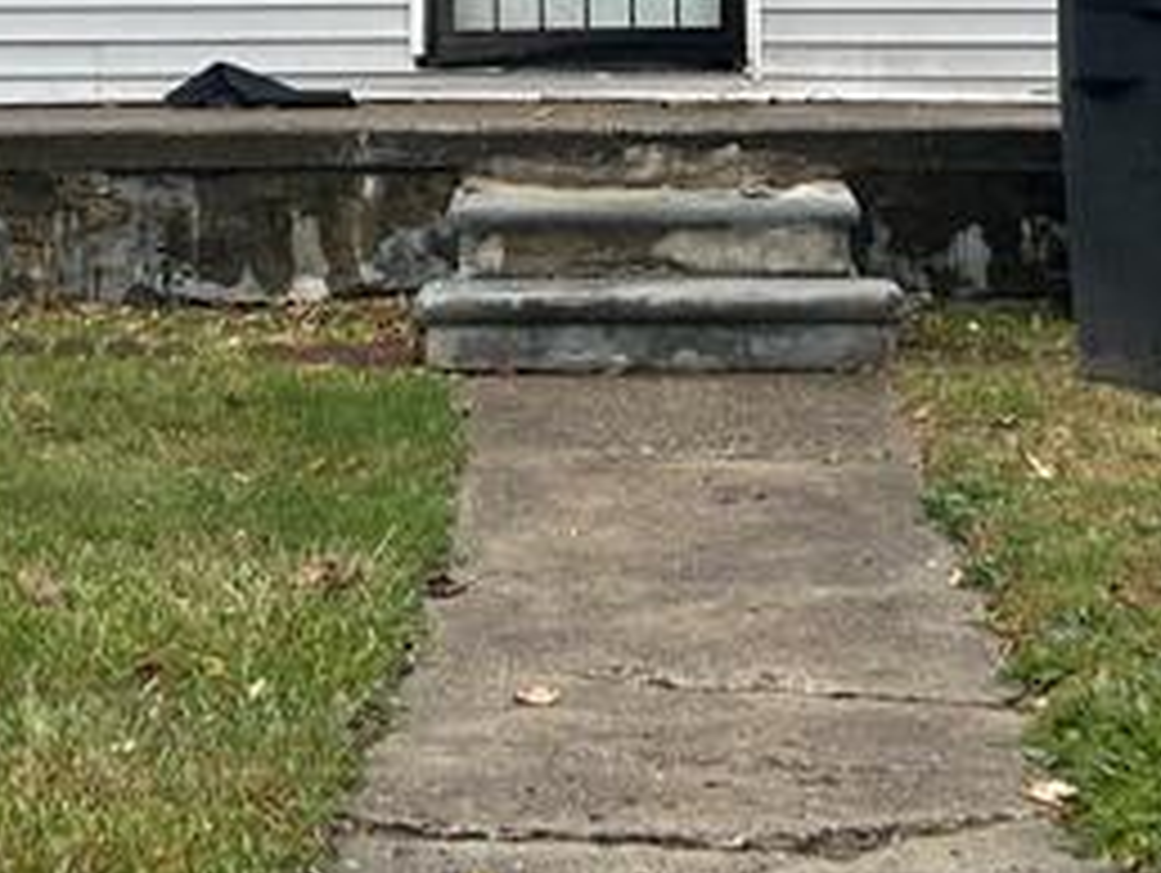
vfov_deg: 13.7
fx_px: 3458
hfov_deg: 19.1
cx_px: 590
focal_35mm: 103
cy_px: -328
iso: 50
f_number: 1.5
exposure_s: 1/1029
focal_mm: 5.7
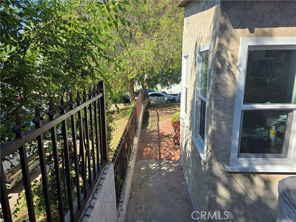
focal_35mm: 23
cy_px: 111
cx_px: 148
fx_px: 197
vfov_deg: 58.9
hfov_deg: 73.9
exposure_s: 1/501
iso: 12
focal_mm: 6.3
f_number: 1.7
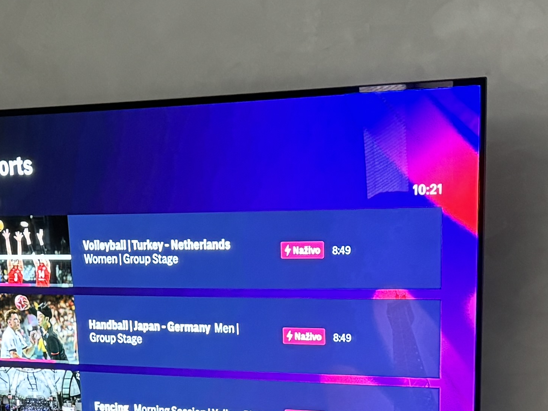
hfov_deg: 20.6
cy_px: 608
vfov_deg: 14.7
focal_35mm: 94
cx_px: 101
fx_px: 1488
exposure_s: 1/60
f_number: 1.78
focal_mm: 6.76
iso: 640
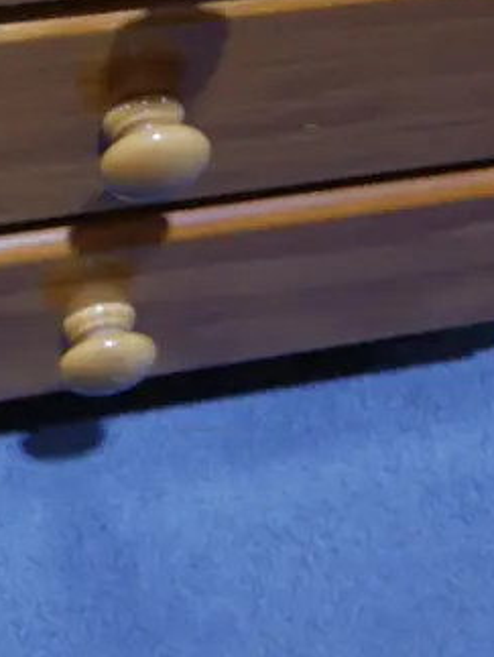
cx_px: 153
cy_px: -254
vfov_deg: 18.8
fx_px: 1804
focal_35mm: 95
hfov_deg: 15.6
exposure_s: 1/60
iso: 320
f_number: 3.6
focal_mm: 15
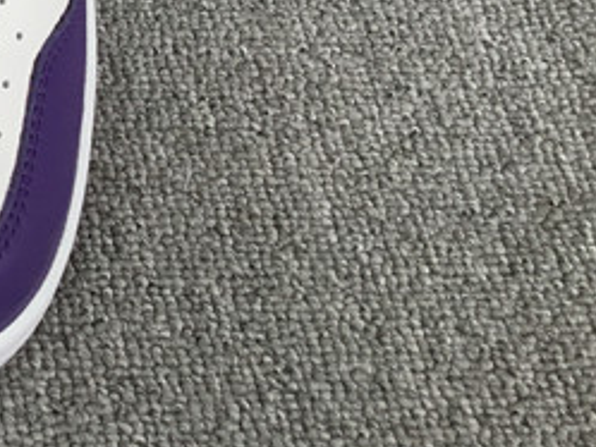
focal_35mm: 112
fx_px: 1929
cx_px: -388
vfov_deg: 12.3
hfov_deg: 15.7
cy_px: -302
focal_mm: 3.3
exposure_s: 1/187
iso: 25
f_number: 2.4
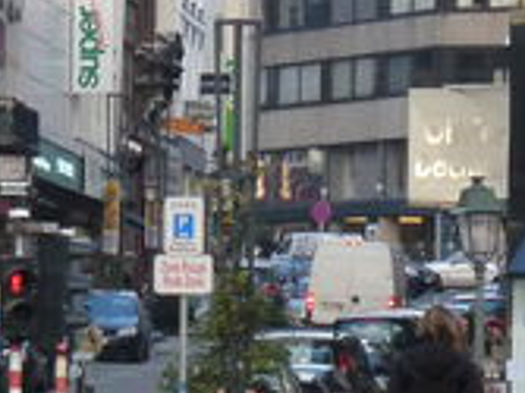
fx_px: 7184
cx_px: -126
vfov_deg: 3.1
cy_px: -47
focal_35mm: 474
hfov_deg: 4.2
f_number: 4
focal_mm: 16.7
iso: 320
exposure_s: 1/320
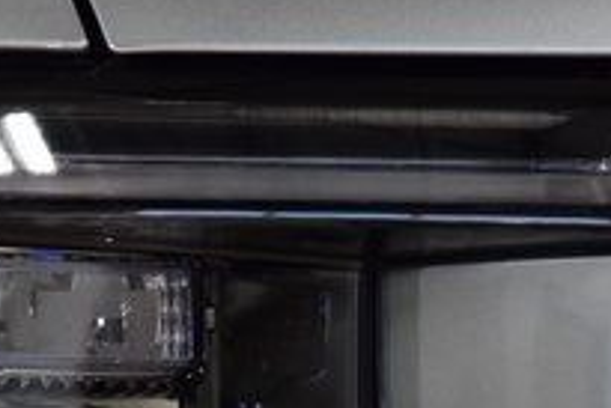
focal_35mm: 328
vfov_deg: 4.2
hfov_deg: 6.3
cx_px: 382
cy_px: 359
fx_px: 5571
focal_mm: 70
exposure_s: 1/125
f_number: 5
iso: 1600
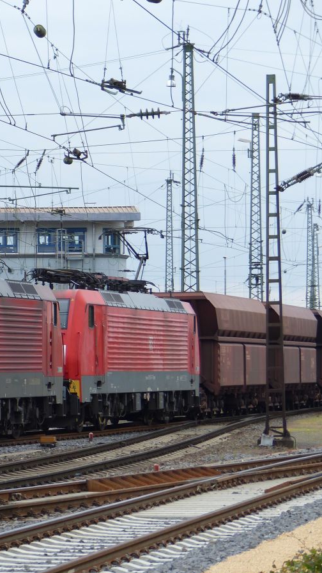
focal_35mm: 207
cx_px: -40
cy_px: 287
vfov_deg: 10.4
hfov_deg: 5.8
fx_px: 3145
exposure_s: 1/500
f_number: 2.8
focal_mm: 25.6
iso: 100
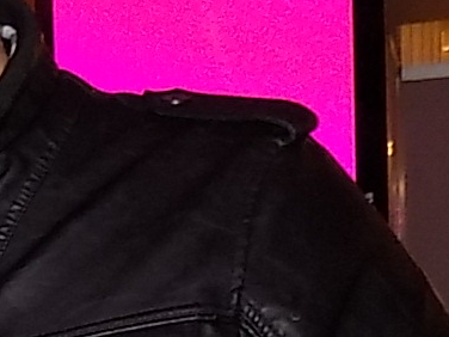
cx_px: -662
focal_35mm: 139
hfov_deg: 11.5
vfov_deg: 10.4
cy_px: 485
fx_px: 1803
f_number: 3.1
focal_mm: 4
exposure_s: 1/30
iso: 200
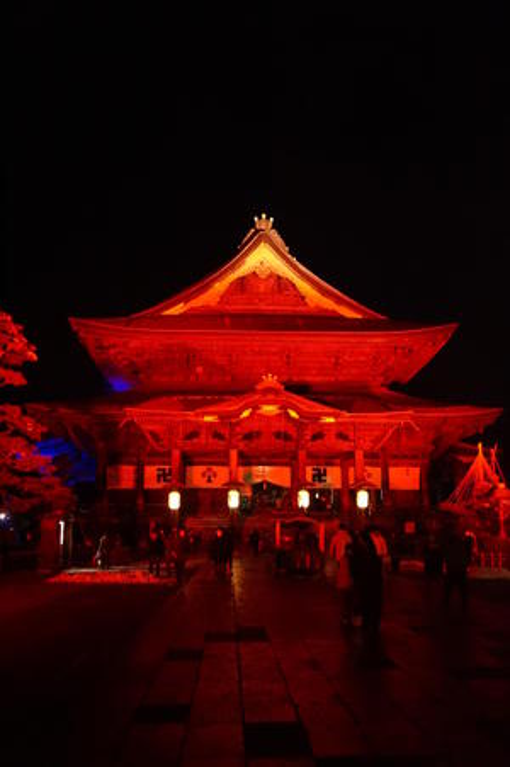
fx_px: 766
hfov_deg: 36.8
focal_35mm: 36
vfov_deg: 53.2
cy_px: 384
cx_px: 255
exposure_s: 1/40
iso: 6400
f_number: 4.5
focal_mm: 24
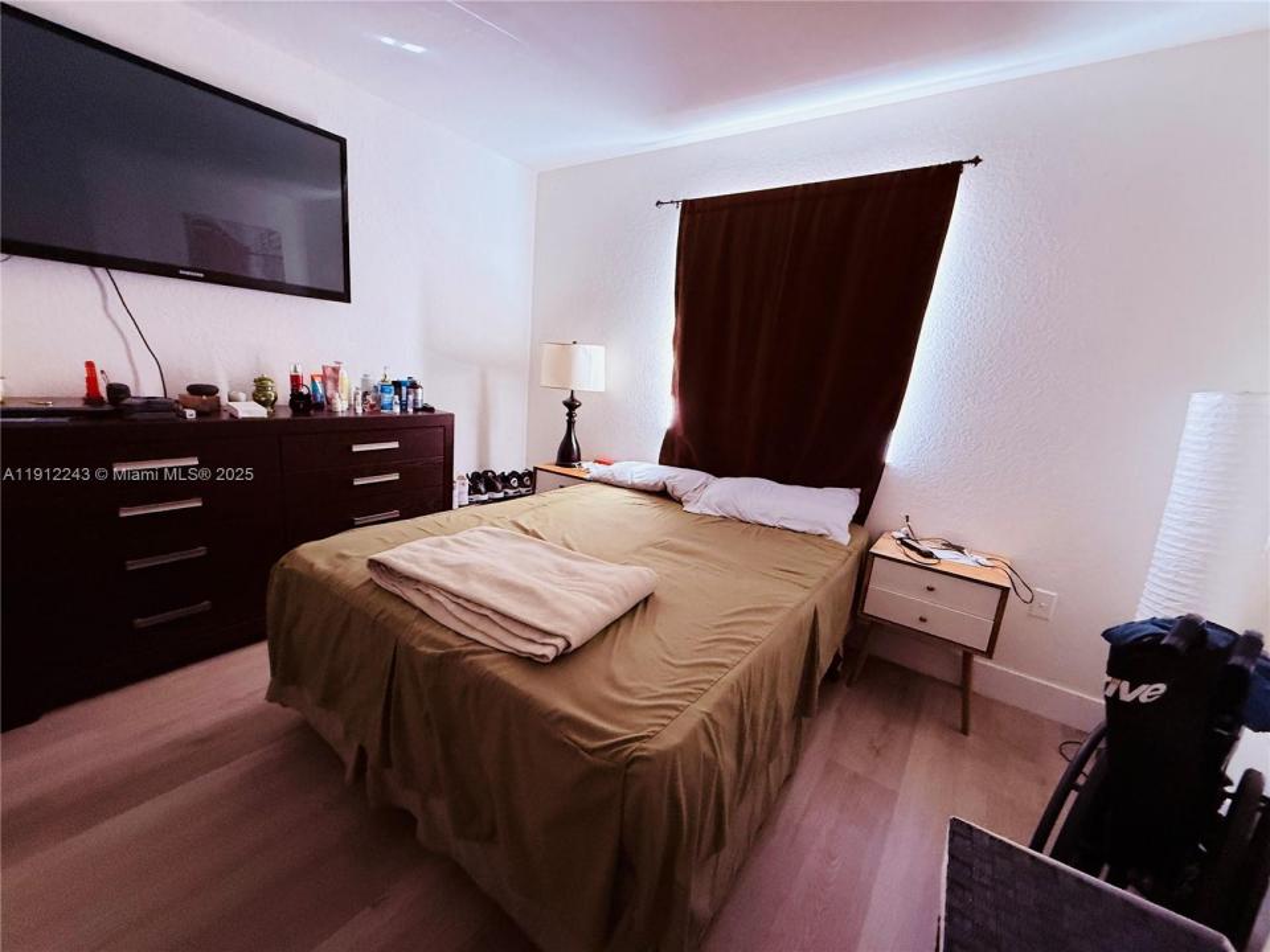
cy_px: 476
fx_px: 514
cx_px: 635
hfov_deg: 102.1
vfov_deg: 85.7
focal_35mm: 14
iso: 500
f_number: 2.2
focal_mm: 2.22
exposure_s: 1/60
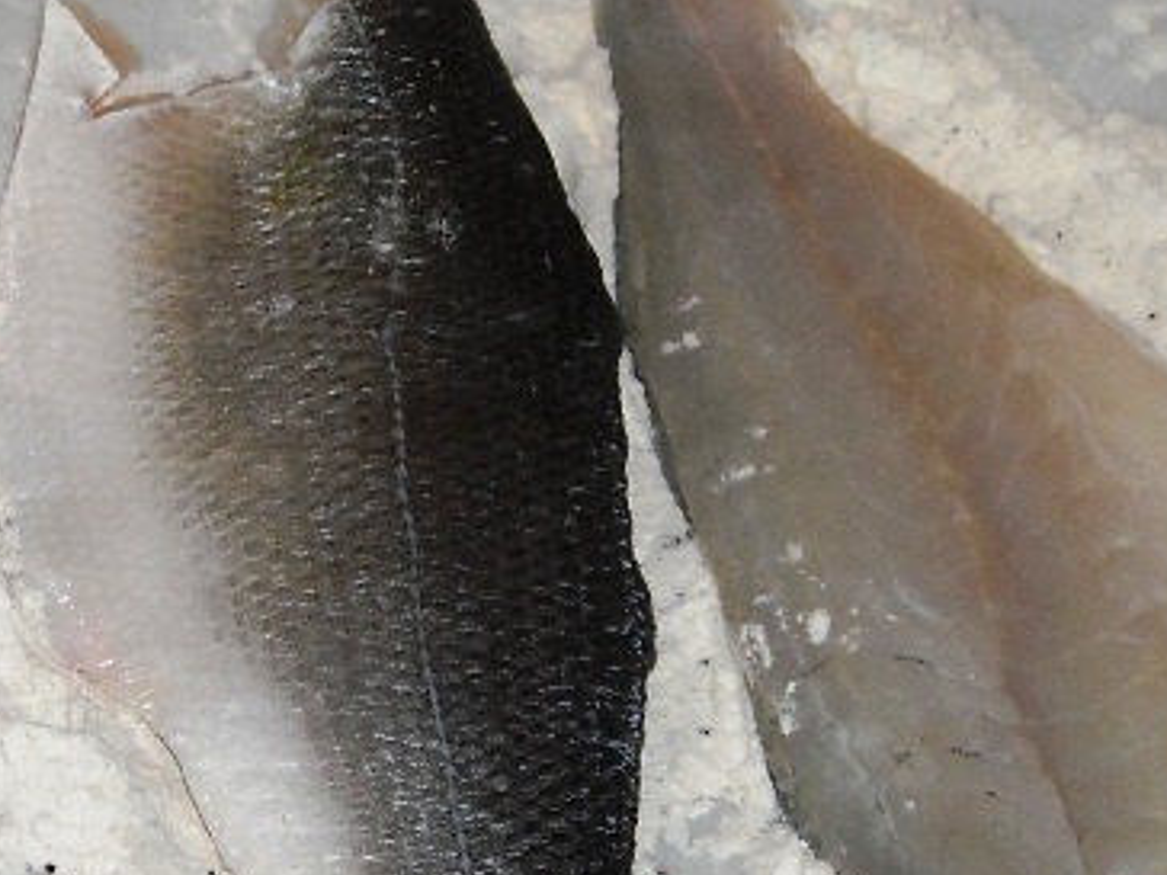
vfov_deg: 9.8
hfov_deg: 12.9
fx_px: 5124
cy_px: 301
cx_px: 282
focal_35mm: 152
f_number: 3.3
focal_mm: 8.85
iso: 200
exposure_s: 1/60
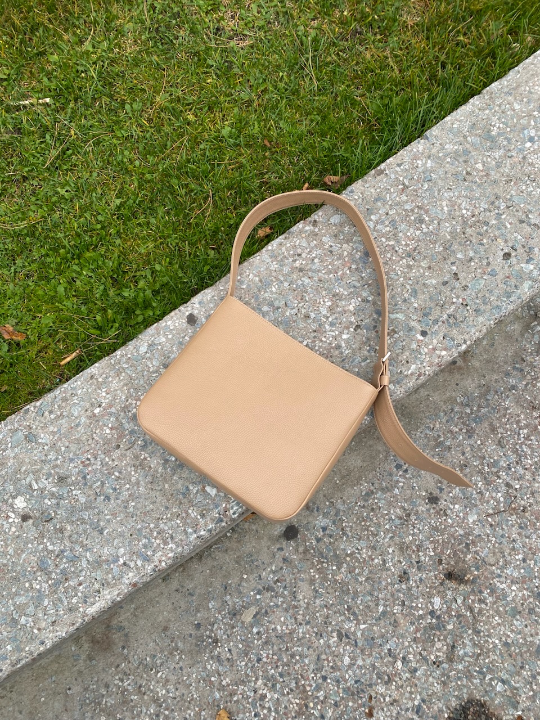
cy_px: 360
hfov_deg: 53.1
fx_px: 541
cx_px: 270
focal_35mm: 26
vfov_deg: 67.3
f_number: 1.8
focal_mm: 4.25
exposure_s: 1/122
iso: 40
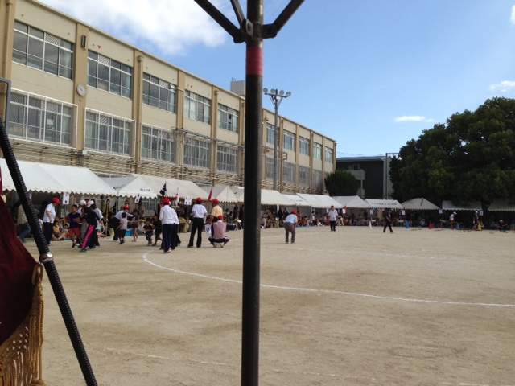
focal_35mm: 33
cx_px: 258
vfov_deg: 42.9
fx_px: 491
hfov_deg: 55.4
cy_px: 193
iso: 50
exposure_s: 1/1748
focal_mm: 4.13
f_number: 2.4
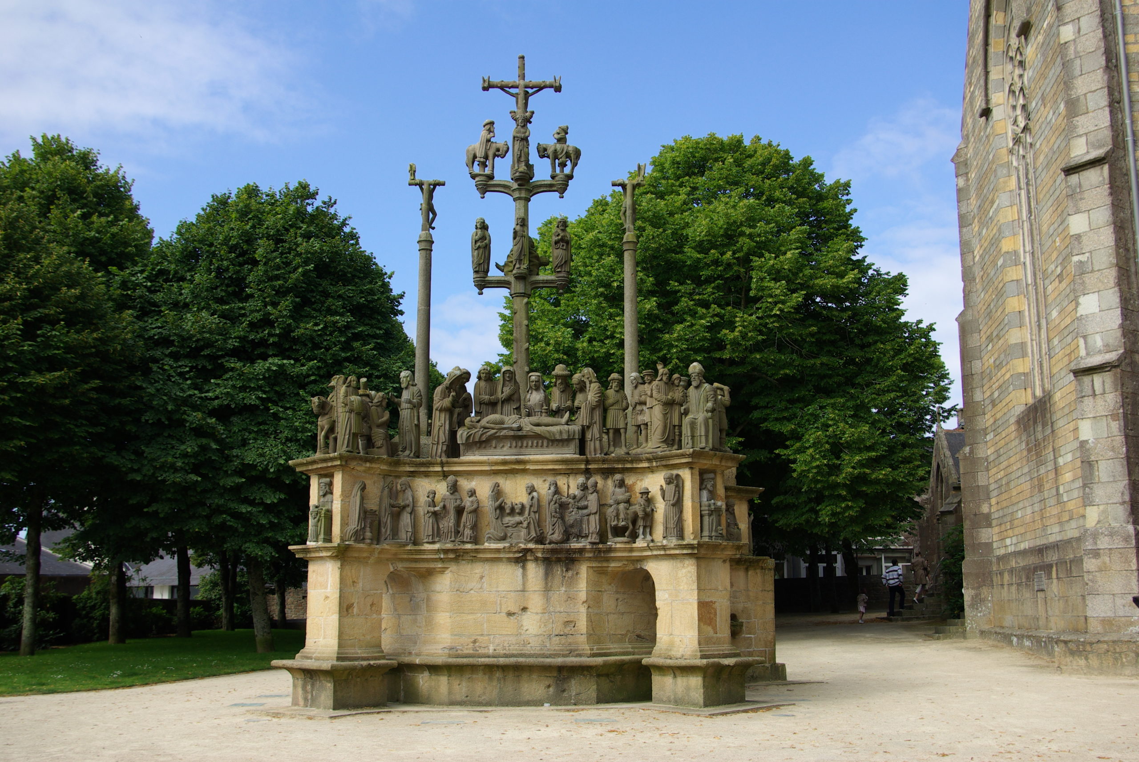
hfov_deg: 53.1
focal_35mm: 36
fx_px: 1140
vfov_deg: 37.0
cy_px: 381
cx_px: 570
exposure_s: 1/250
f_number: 6.7
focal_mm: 24
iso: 100
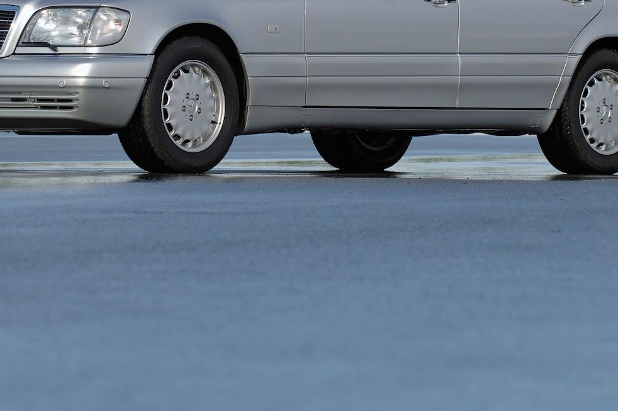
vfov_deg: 3.9
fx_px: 6037
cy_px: 39
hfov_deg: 5.9
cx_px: 290
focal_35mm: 352
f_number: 5.6
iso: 100
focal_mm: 120
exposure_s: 1/200
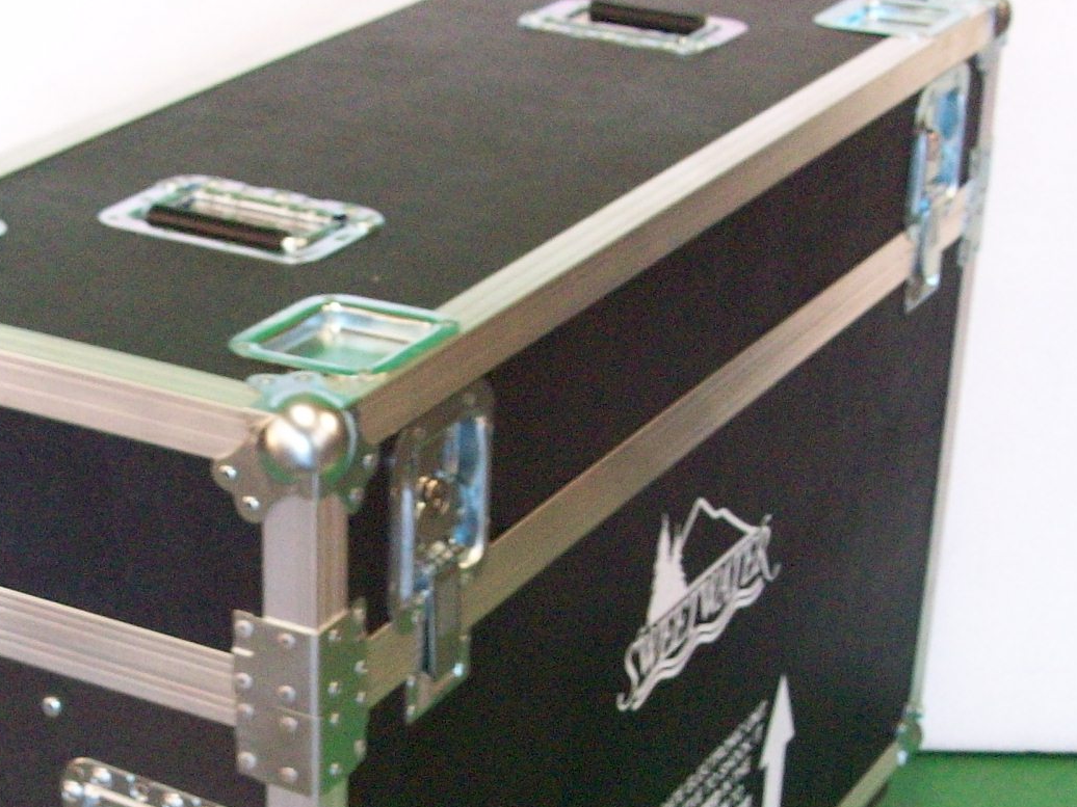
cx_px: 400
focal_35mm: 83
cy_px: 673
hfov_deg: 23.5
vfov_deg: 17.6
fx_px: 2582
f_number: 3.2
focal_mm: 7.1
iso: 237
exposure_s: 1/8
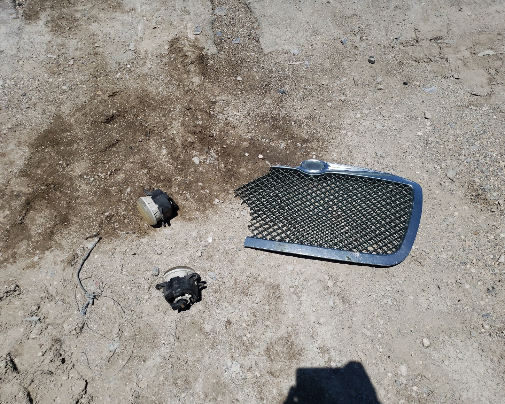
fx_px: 418
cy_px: 206
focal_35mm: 28
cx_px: 264
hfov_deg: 62.2
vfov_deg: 51.5
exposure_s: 1/5000
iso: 50
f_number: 1.5
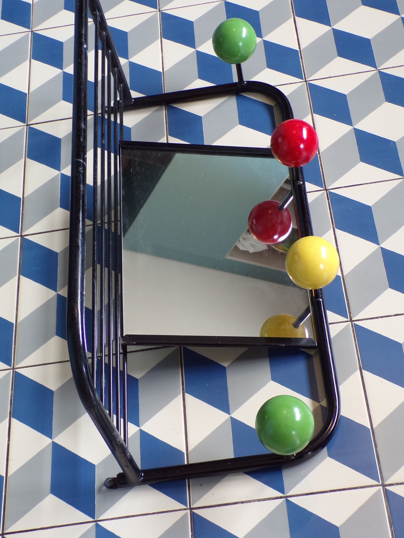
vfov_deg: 33.8
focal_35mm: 57
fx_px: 887
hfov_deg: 25.7
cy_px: 256
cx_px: 200
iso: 200
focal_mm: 8.7
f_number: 3.5
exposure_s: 1/17
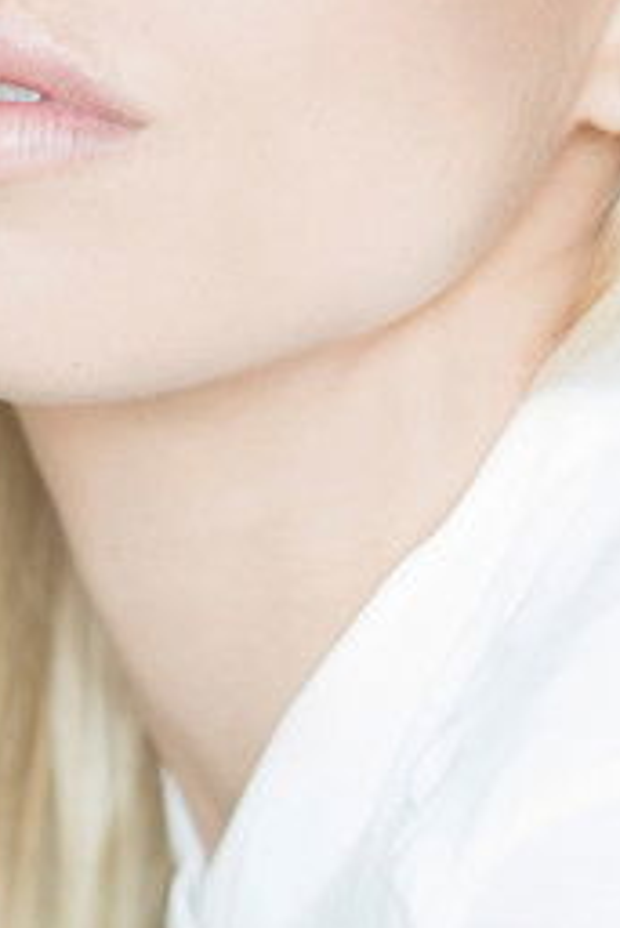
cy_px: 154
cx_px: 279
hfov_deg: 2.3
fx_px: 15117
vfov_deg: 3.5
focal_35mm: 586
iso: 1600
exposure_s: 1/400
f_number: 2.8
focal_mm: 200
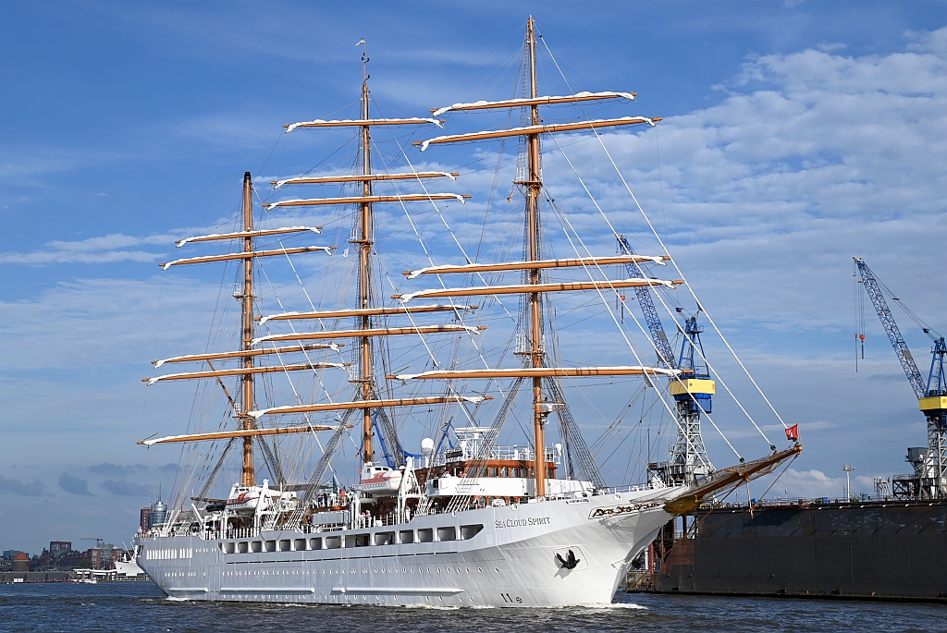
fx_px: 1527
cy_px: 316
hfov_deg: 34.5
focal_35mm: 58
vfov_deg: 23.4
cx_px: 474
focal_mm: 58
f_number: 6.3
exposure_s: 1/640
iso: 100
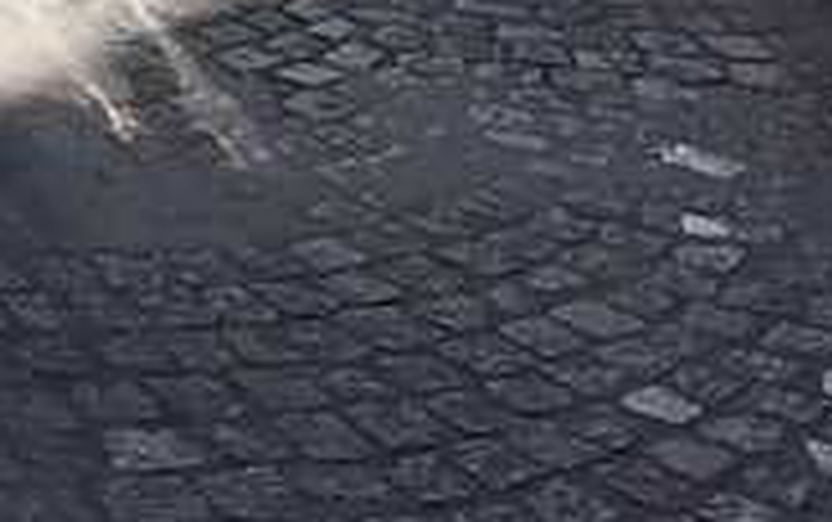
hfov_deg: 14.6
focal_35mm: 133
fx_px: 3018
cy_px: -711
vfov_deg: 9.0
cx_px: -436
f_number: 2.2
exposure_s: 1/1130
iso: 32
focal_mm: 4.15
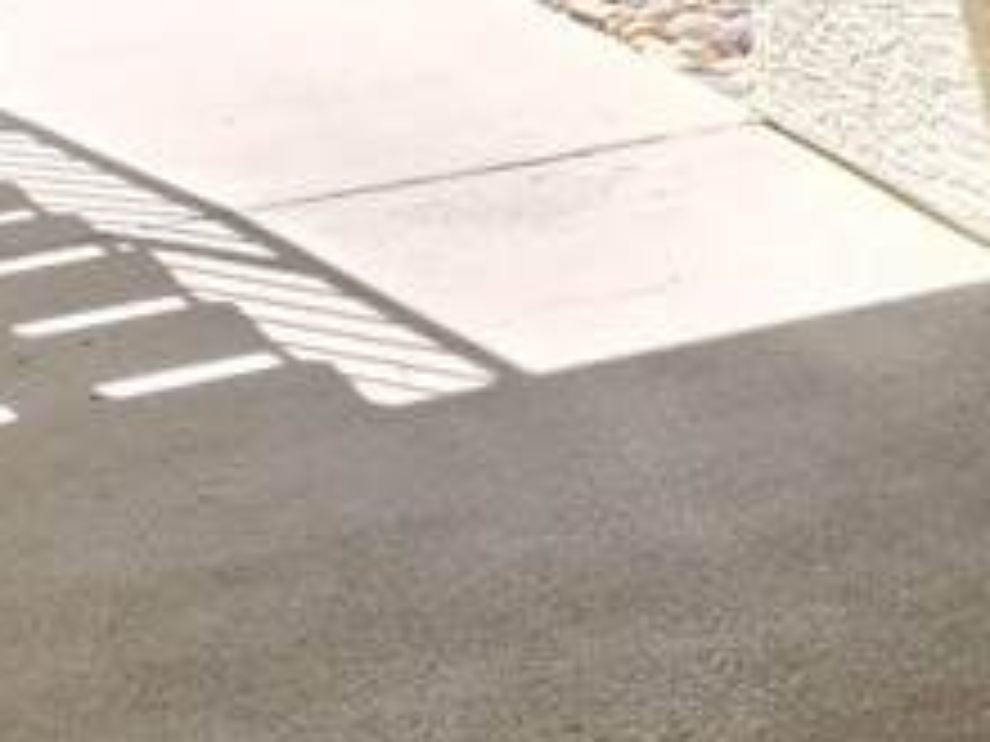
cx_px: 1854
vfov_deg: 13.1
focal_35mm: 107
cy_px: -364
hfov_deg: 15.4
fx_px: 3060
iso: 20
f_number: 1.8
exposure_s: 1/212
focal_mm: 5.4
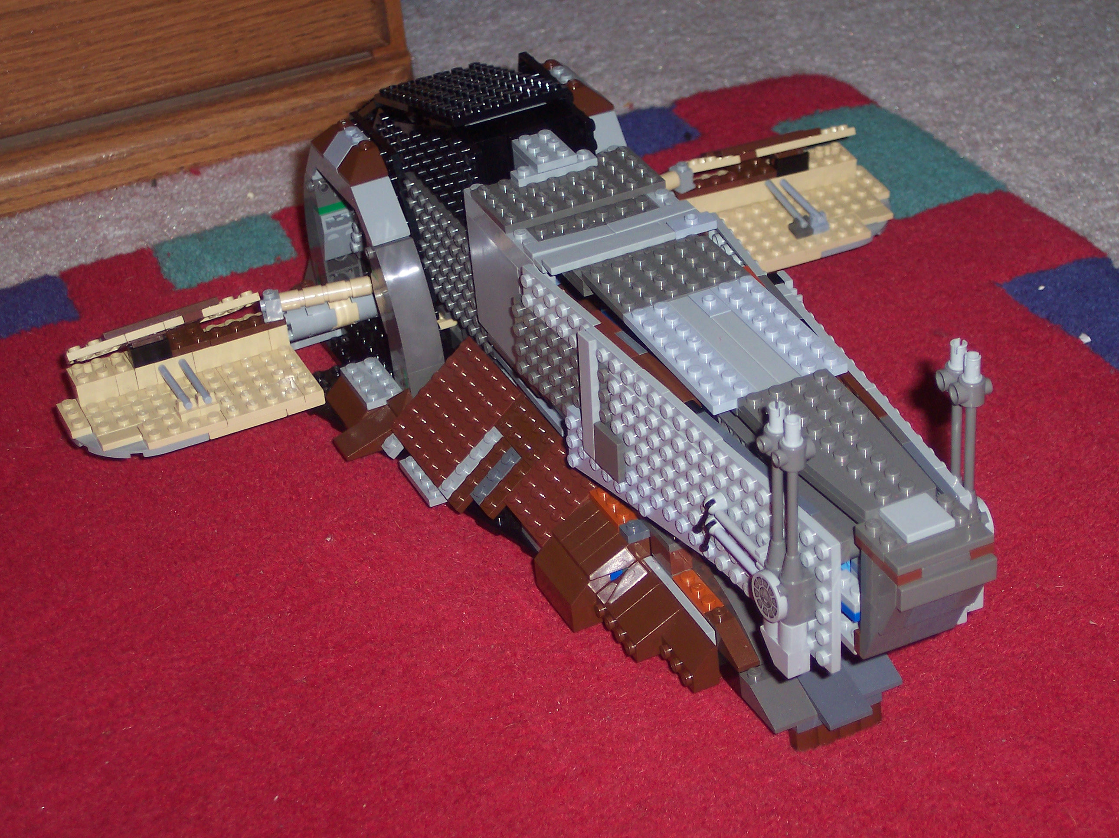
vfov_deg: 19.4
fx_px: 2455
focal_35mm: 76
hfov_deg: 25.7
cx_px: 560
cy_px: 419
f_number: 3.8
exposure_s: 1/45
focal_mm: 16
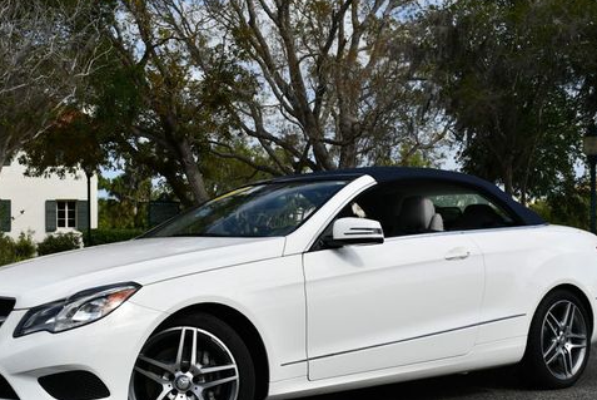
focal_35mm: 59
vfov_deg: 23.0
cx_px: 275
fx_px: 979
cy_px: 233
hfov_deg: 33.9
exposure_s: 1/320
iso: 100
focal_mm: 22
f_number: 9
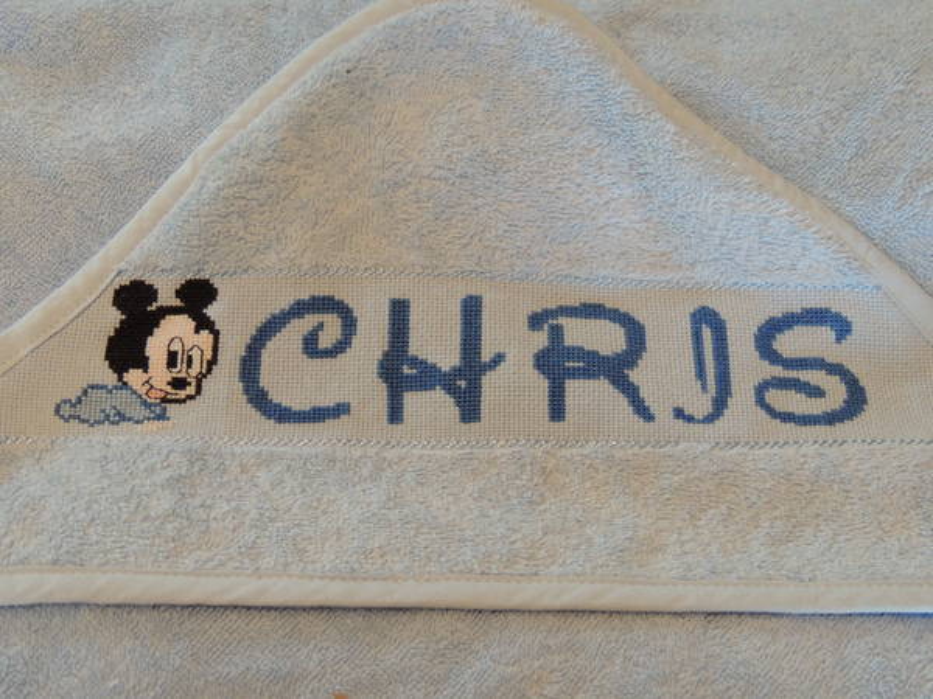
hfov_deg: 40.4
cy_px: 350
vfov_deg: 30.9
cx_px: 466
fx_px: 1267
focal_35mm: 47
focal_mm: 8.3
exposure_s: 1/20
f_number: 3.5
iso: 400
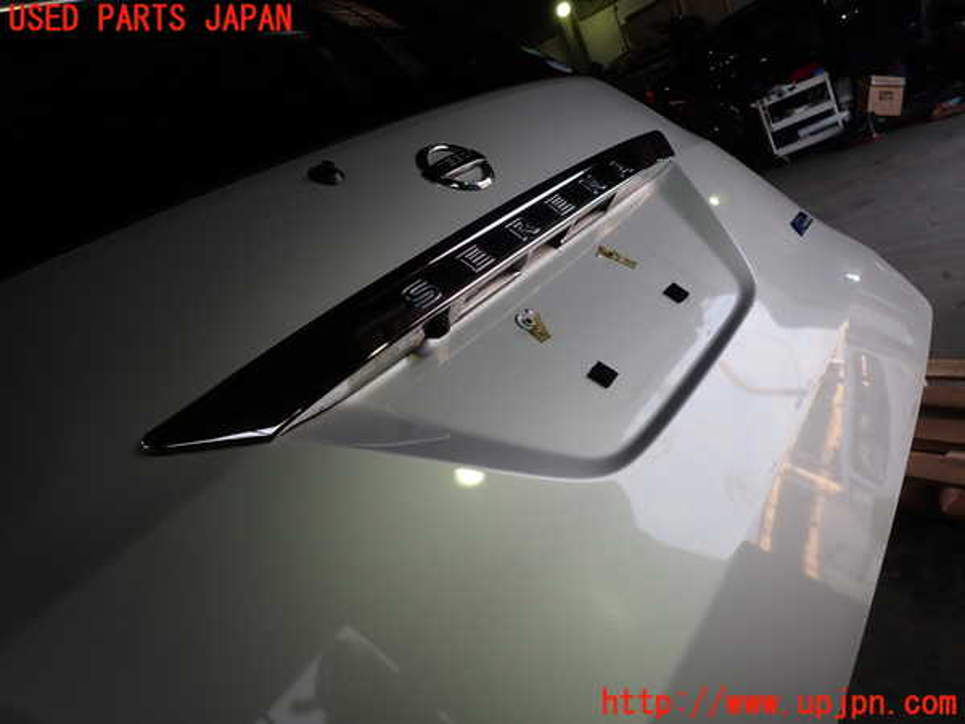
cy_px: 362
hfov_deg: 69.4
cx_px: 482
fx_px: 697
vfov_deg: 54.9
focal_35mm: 25
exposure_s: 1/80
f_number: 2.8
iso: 100
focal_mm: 4.5
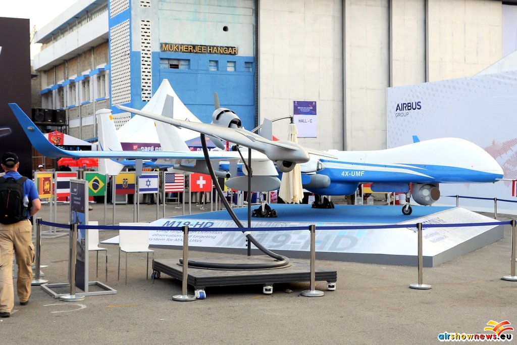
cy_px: 172
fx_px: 560
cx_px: 258
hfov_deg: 49.5
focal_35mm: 39
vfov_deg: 34.2
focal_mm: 26
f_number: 6.3
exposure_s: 1/160
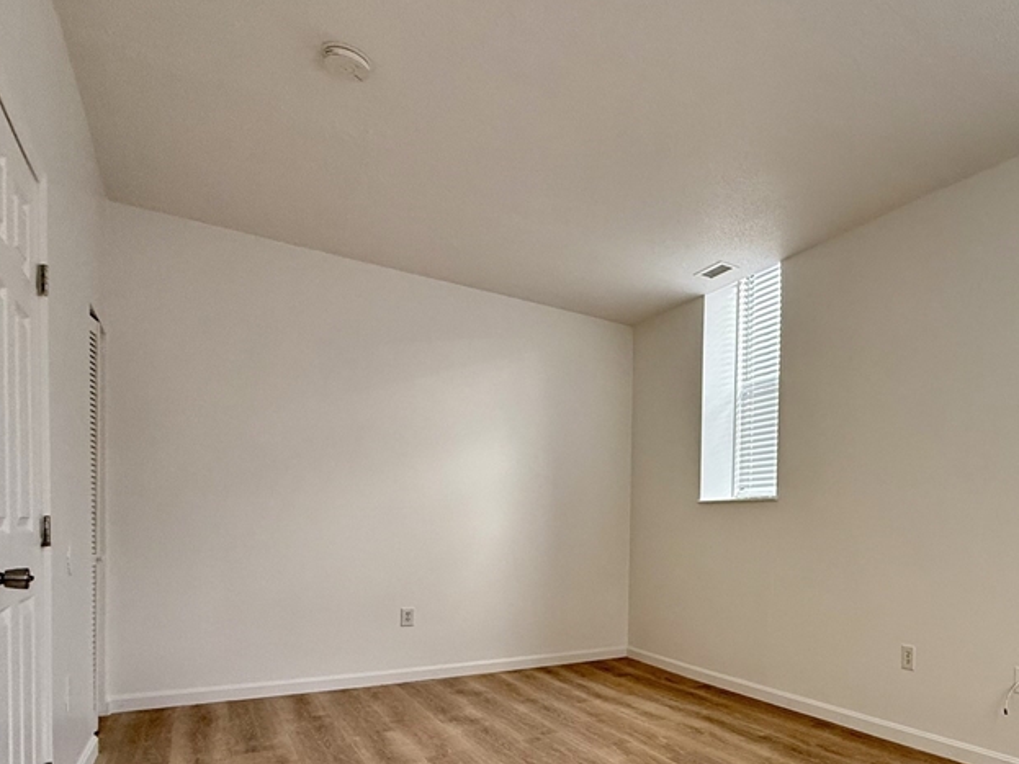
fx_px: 677
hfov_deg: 68.2
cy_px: 555
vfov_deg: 56.5
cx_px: 787
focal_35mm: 23
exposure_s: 1/99
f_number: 2.2
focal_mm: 2.22
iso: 160
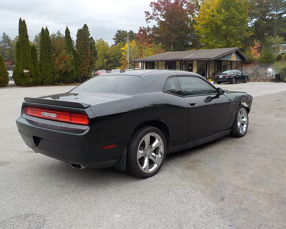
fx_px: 271
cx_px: 146
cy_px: 113
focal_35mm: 32
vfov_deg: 45.8
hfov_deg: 55.7
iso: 125
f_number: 3.3
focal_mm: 4.1
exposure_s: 1/320
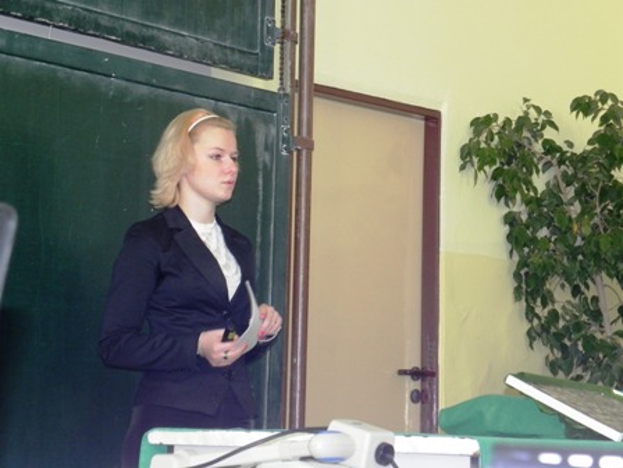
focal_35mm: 95
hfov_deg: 20.7
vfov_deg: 15.6
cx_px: 312
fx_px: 1710
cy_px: 234
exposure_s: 1/30
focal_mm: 16.9
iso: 295
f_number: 4
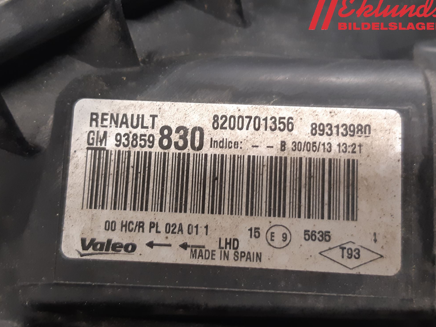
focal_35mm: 27
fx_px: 340
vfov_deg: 51.4
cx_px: 218
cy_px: 162
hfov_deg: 65.3
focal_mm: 3.93
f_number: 1.7
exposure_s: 1/50
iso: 125
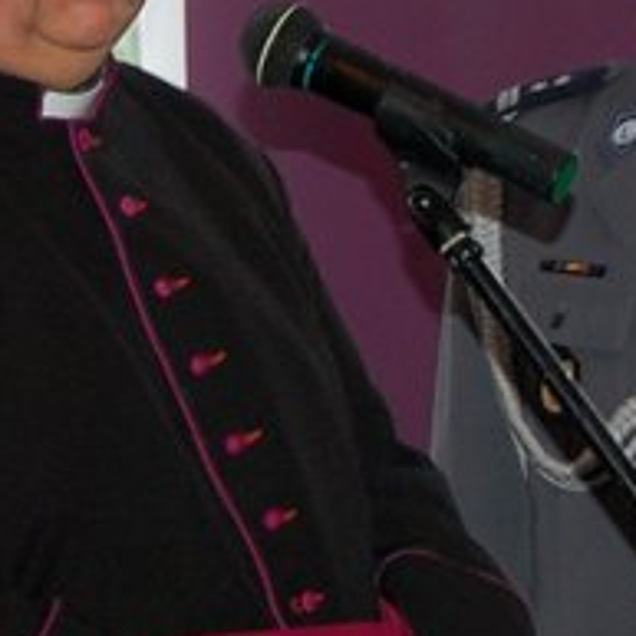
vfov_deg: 9.0
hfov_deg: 9.0
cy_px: 318
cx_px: 669
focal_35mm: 194
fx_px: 4033
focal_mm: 42
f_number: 5.3
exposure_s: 1/60
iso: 400
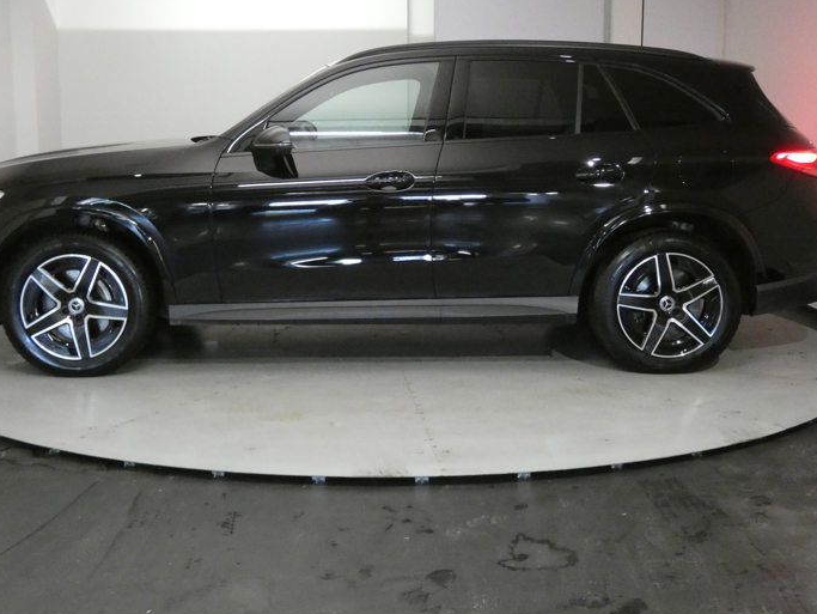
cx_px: 385
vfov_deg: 30.3
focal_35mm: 48
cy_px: 279
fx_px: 1133
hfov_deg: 39.6
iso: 1250
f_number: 3.6
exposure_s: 1/80
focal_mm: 7.3
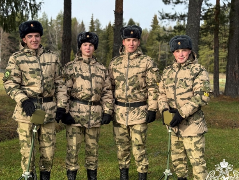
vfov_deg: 26.6
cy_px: 101
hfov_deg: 34.9
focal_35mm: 55
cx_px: 112
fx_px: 380
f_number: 1.78
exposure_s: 1/1070
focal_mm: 6.76
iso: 80
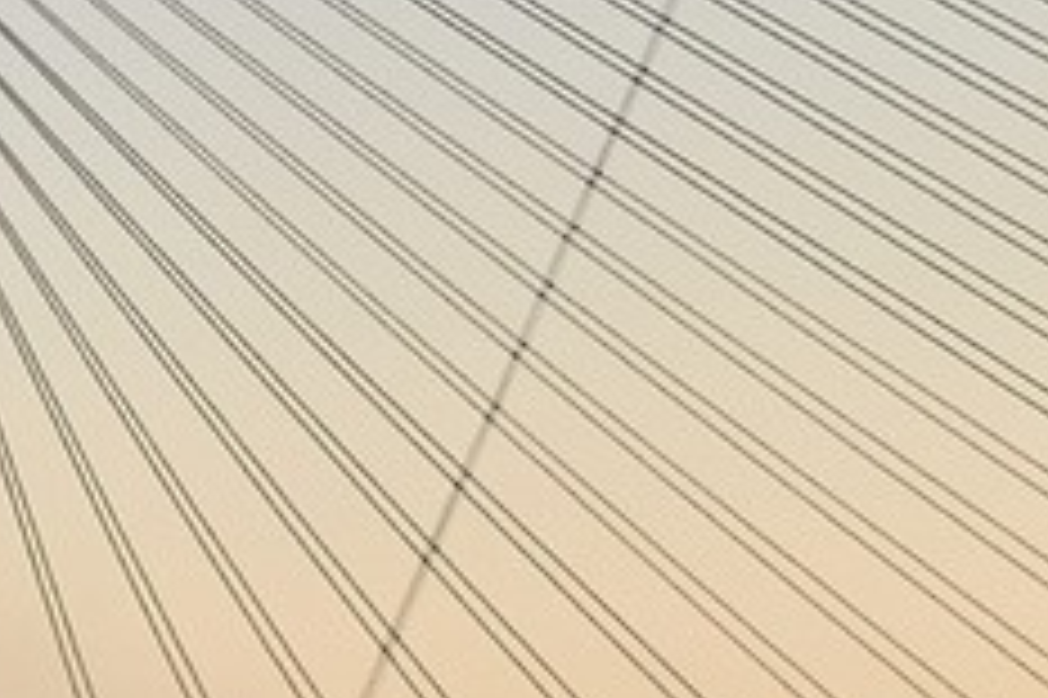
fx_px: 20334
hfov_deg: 2.9
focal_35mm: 699
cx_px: -2375
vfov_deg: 2.0
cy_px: 1139
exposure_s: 1/40
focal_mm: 102
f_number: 5.6
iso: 800
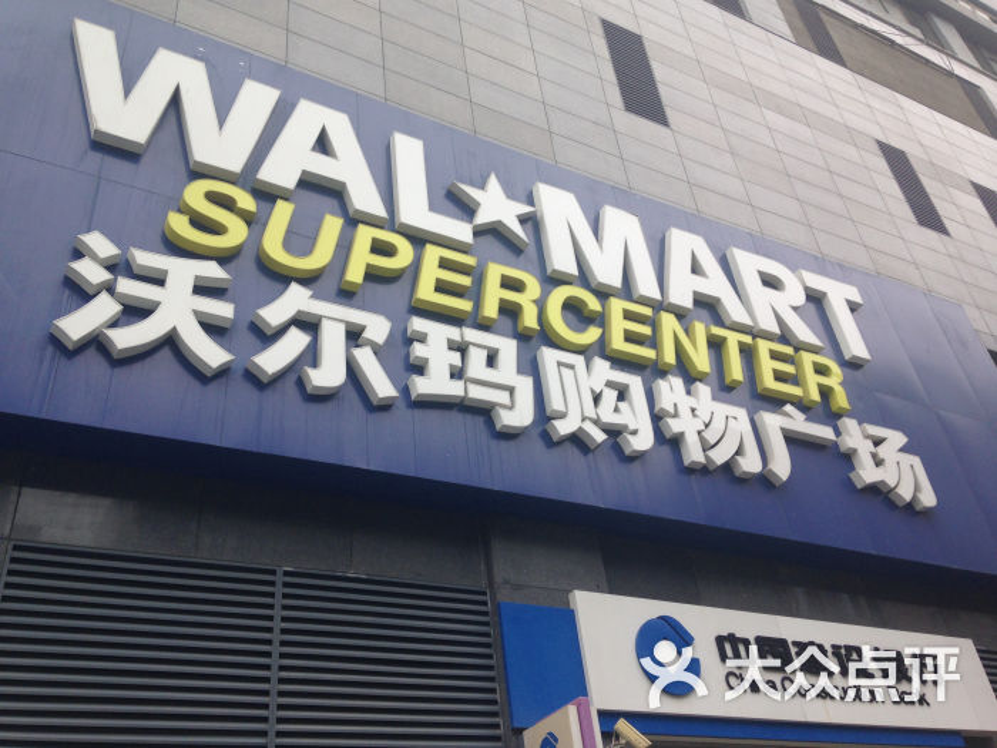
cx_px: 498
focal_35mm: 33
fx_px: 950
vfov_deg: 42.9
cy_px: 374
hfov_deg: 55.4
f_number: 2.4
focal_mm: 4.12
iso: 50
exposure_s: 1/526
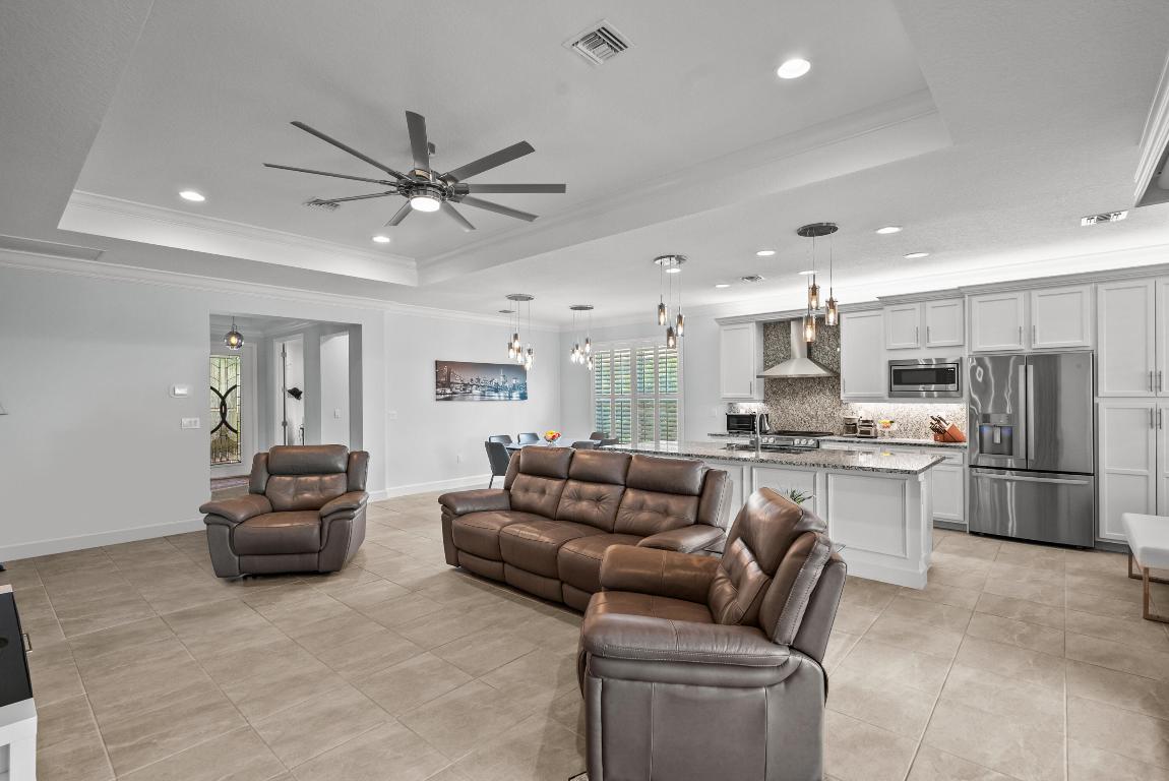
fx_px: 520
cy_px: 390
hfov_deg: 96.7
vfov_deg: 73.8
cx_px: 584
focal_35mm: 16
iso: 2000
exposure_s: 1/4
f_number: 8
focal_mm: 16
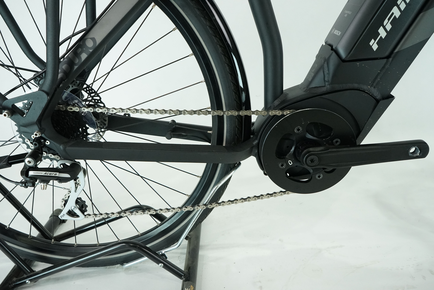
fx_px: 350
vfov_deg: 45.0
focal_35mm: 29
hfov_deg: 63.7
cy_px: 145
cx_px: 217
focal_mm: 29
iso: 3200
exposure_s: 1/200
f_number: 8
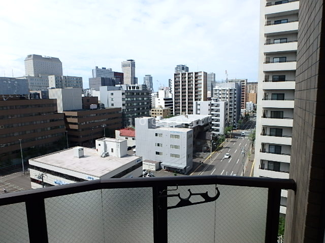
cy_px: 122
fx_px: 197
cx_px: 162
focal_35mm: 21
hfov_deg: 79.0
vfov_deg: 63.4
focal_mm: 3.7
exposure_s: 1/1250
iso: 125
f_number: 3.5
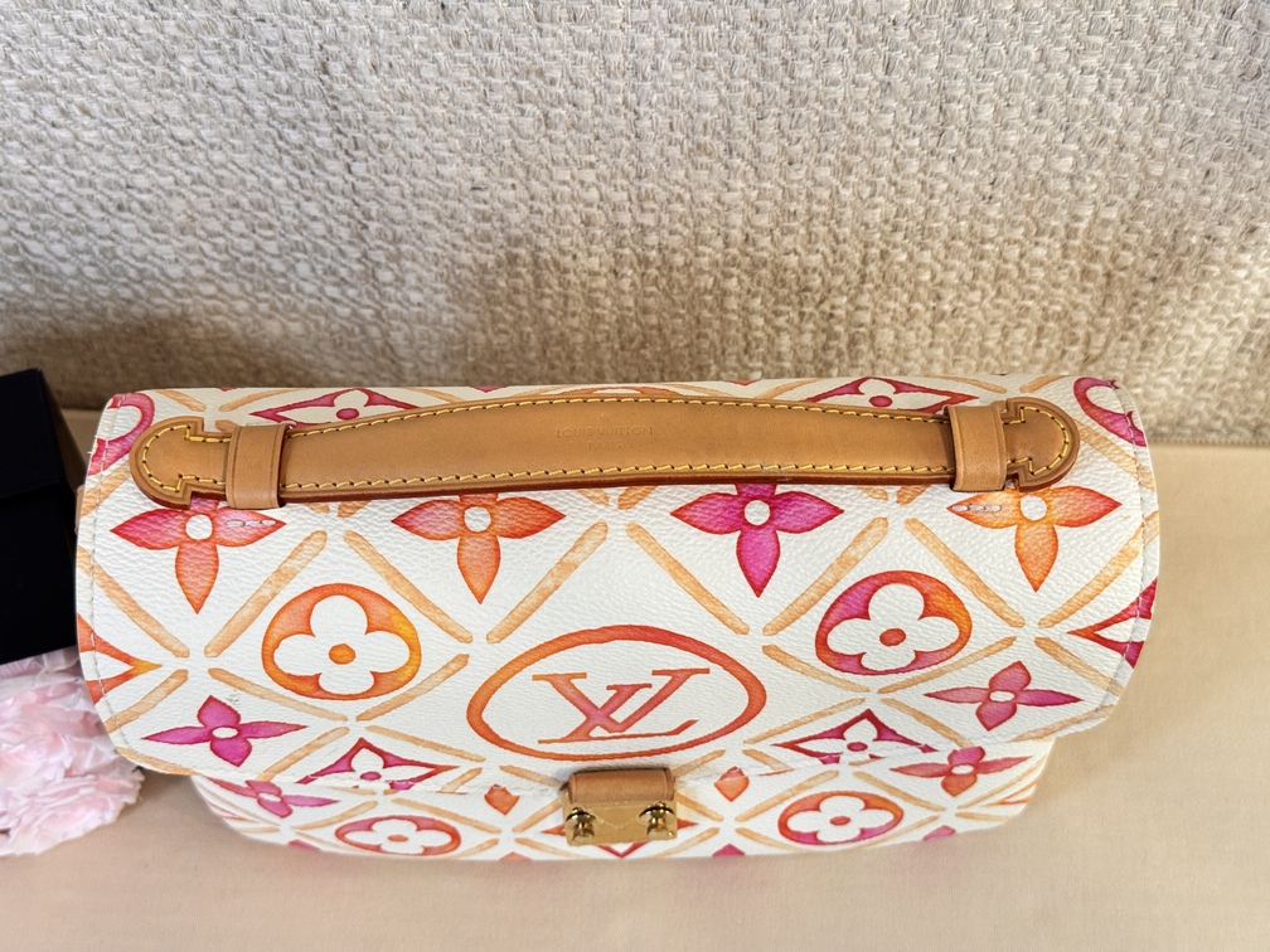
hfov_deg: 39.7
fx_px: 1761
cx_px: 635
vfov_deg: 30.3
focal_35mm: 48
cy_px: 476
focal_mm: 6.76
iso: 125
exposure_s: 1/53
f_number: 1.78
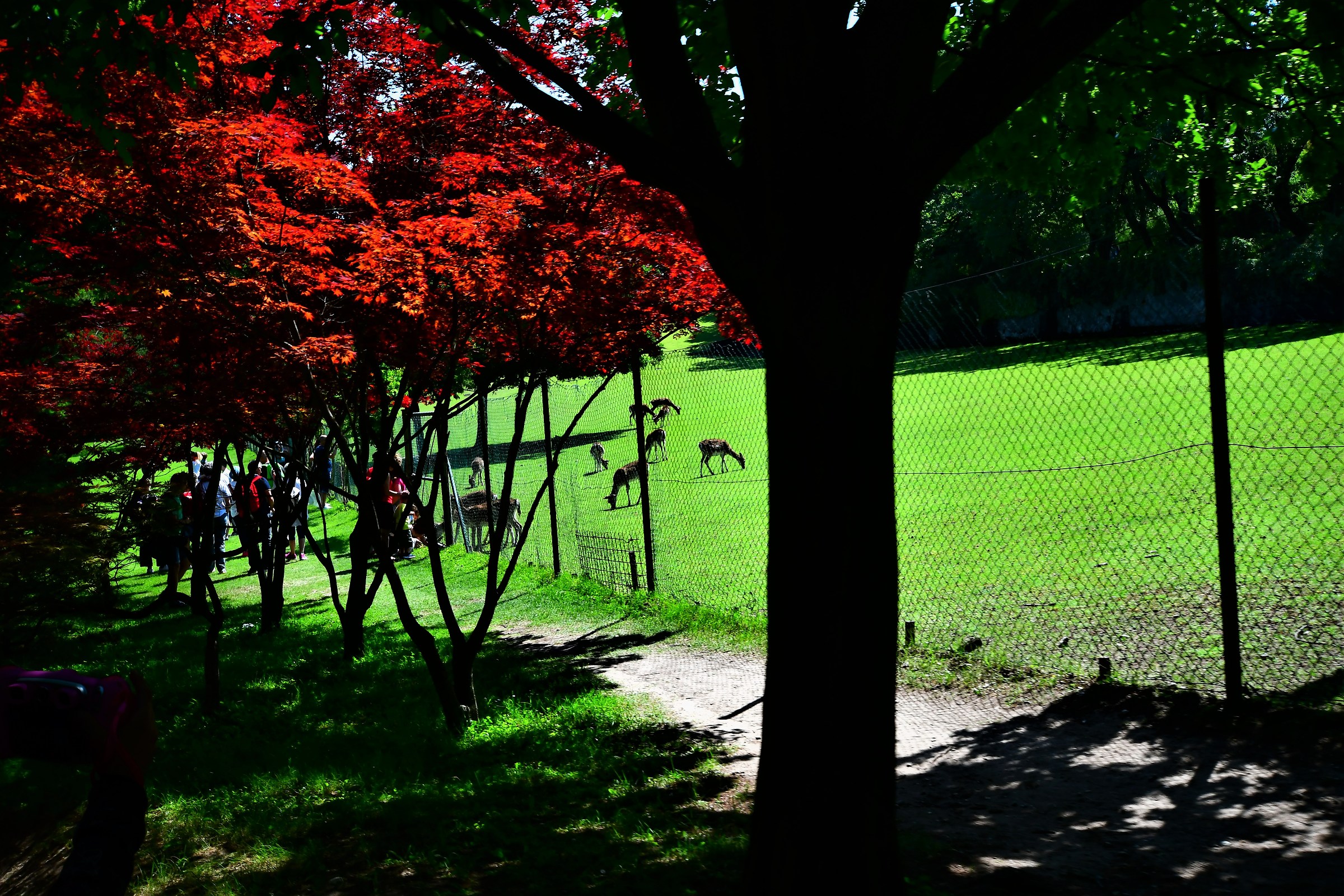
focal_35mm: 36
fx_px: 1344
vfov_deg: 36.9
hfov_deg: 53.1
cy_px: 448
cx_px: 672
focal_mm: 24
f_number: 8
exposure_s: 1/250
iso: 400
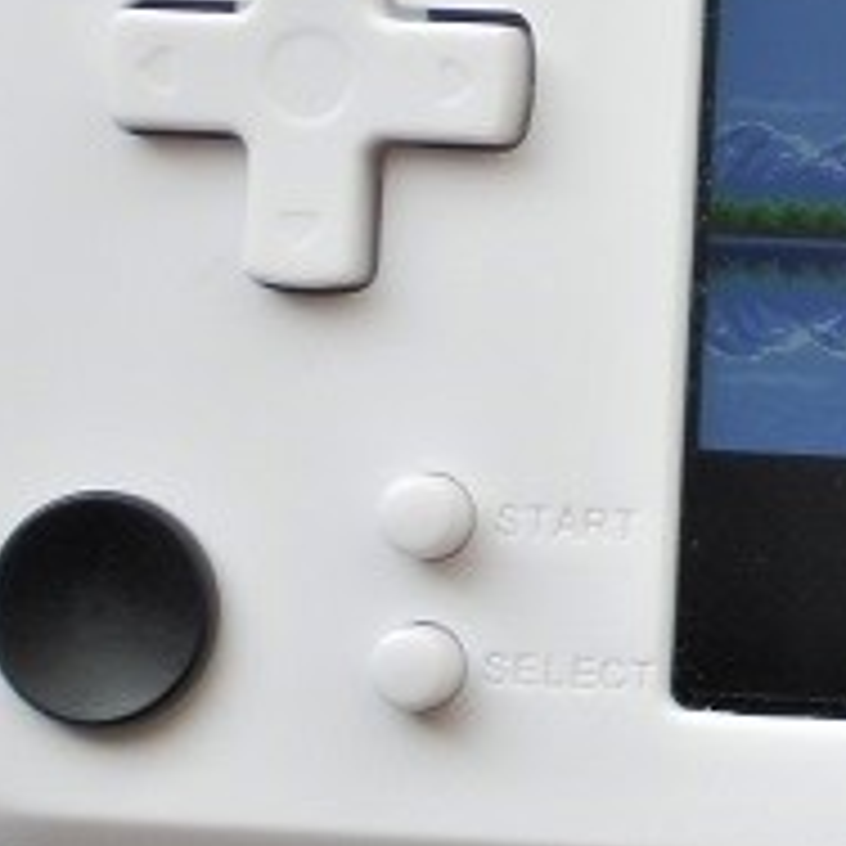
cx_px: 1346
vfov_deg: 5.9
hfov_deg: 5.9
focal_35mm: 295
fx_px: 8157
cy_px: 292
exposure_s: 1/50
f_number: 5.2
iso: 200
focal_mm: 17.4
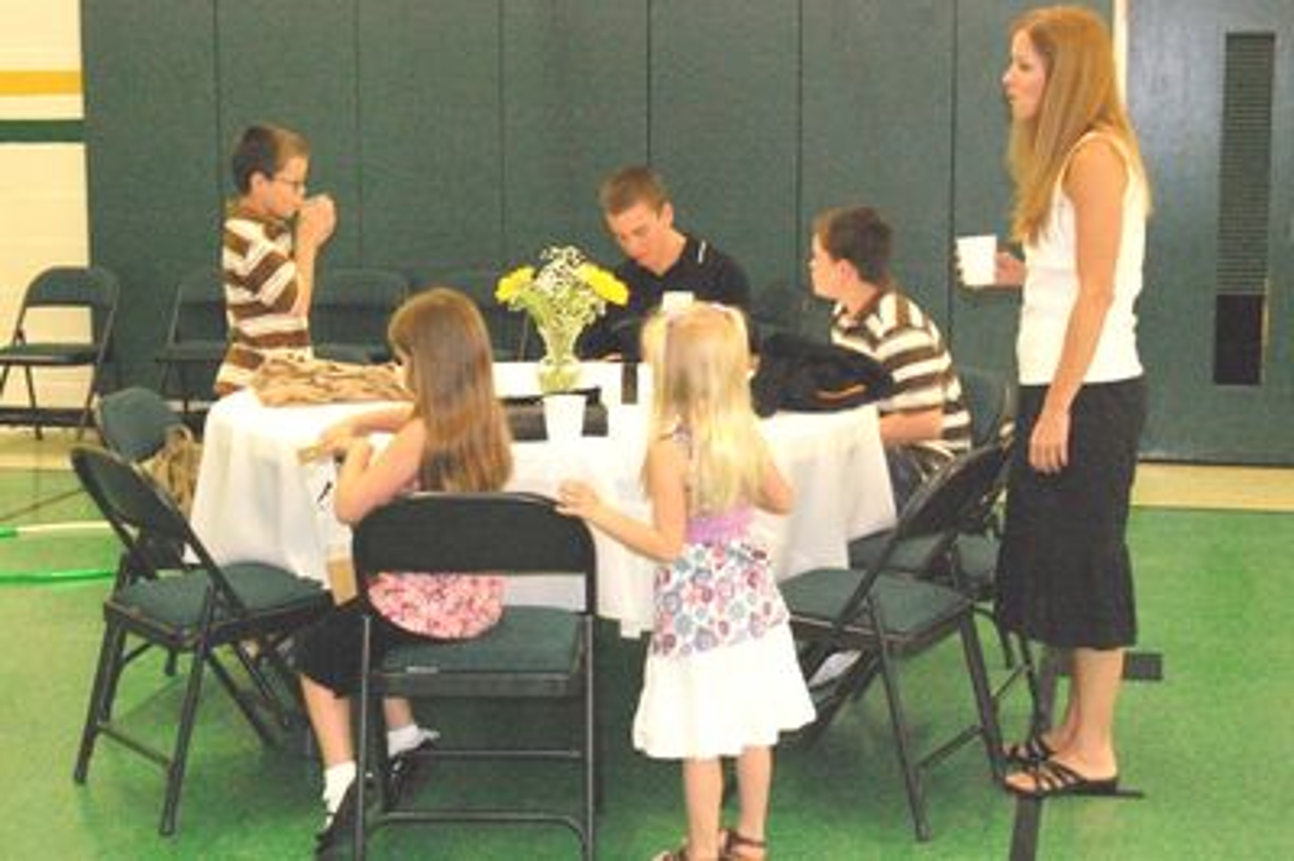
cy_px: 430
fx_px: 2155
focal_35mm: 60
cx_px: 647
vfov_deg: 22.6
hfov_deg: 33.4
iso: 1600
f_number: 10
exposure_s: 1/25
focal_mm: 40
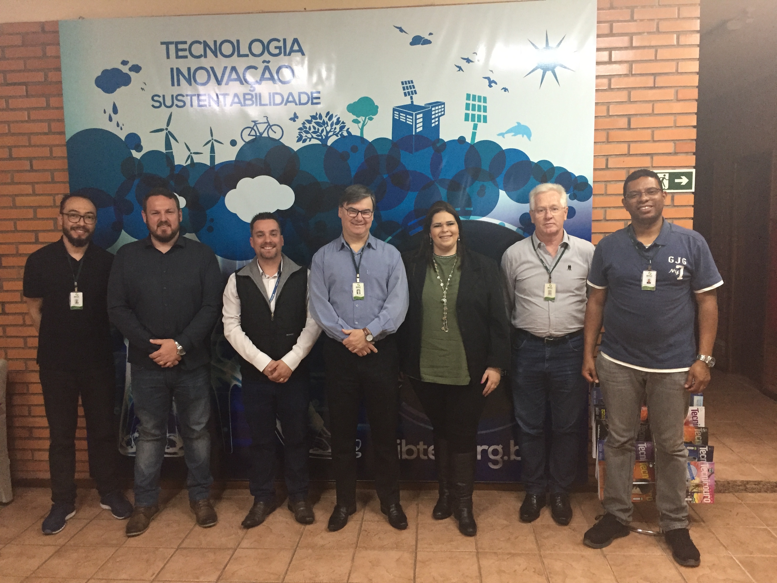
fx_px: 651
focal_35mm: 29
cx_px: 388
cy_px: 292
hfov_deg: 61.7
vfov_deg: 48.2
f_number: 2.2
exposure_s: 1/30
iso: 200
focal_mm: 4.15
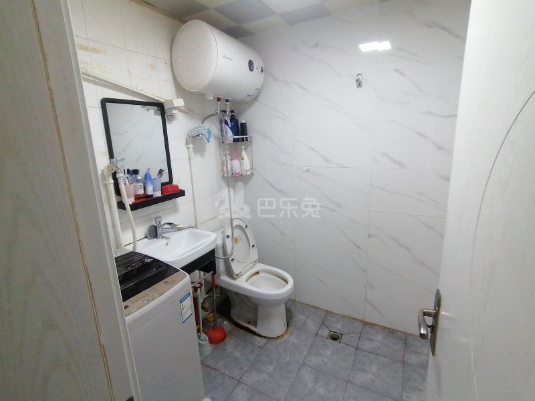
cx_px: 268
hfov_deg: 91.0
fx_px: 263
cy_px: 200
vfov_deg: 74.7
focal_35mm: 17
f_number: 2.4
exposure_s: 1/33.3
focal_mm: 2.84
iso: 160
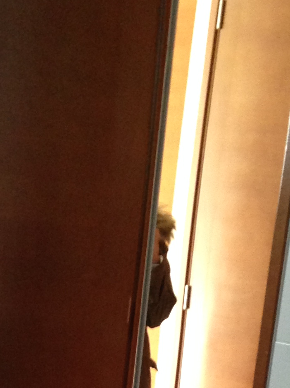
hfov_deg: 12.8
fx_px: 1285
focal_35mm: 115
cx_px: 62
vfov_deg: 15.4
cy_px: 632
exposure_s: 1/20
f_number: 2.4
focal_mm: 4.12
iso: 160
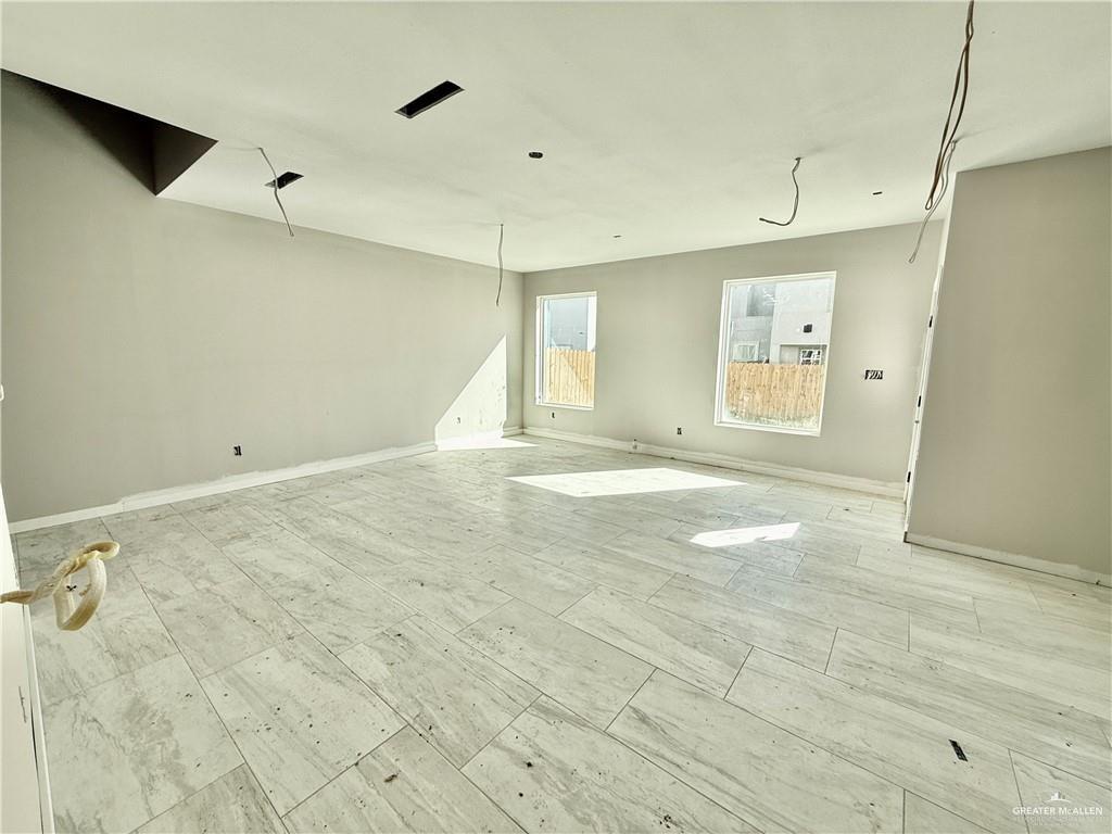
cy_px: 417
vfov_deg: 85.7
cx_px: 556
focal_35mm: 14
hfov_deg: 102.1
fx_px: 450
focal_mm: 2.22
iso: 50
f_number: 2.2
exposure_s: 1/192
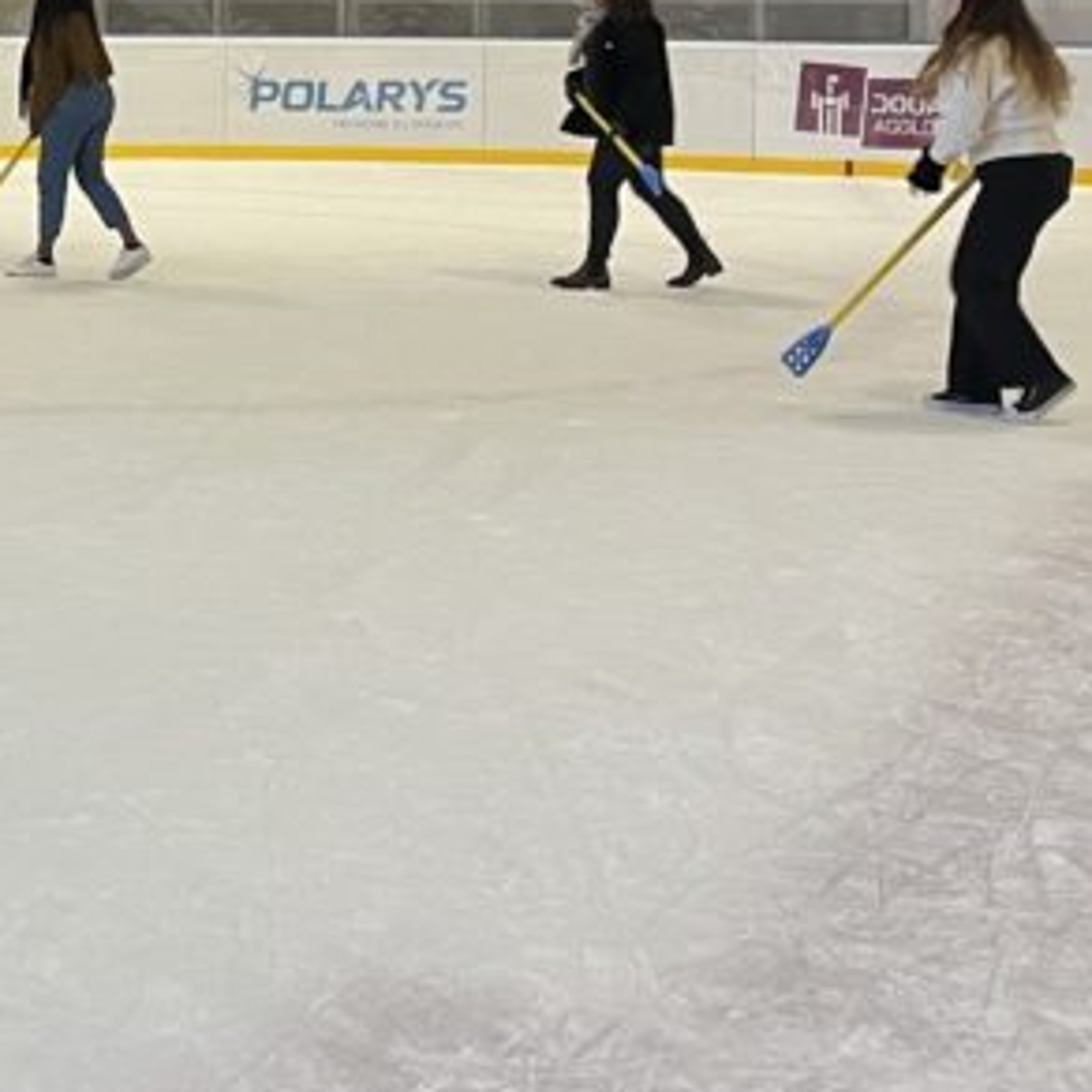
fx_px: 2784
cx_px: -331
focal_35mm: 78
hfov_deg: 20.3
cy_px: 84
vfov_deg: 21.6
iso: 125
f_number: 1.6
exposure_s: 1/64
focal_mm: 5.1
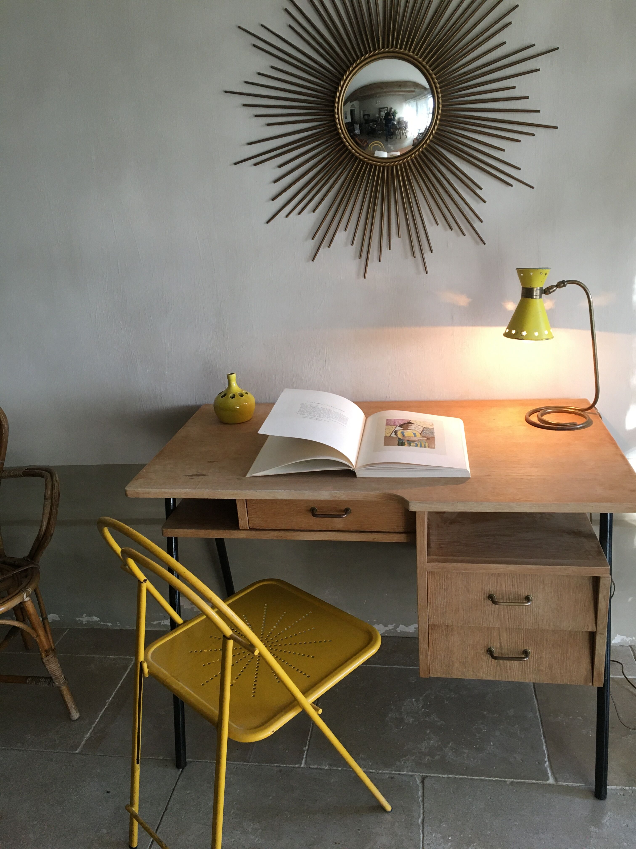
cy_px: 424
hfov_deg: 48.2
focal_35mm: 29
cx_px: 318
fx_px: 710
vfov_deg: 61.7
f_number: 2.2
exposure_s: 1/33
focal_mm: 4.15
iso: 64
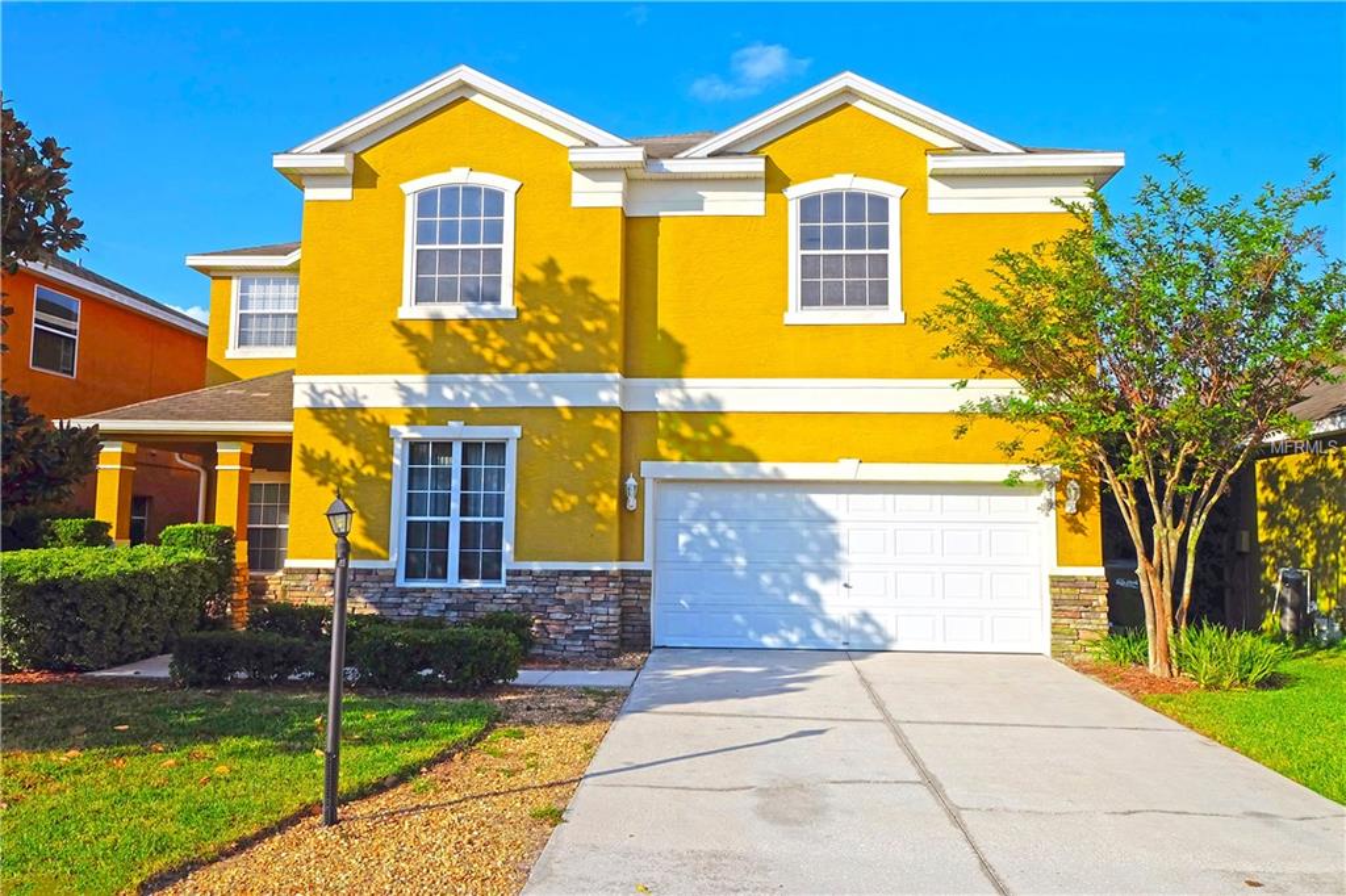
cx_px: 673
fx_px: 934
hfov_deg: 71.5
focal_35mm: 25
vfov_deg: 51.3
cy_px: 448
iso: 400
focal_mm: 16.6
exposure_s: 1/420
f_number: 11
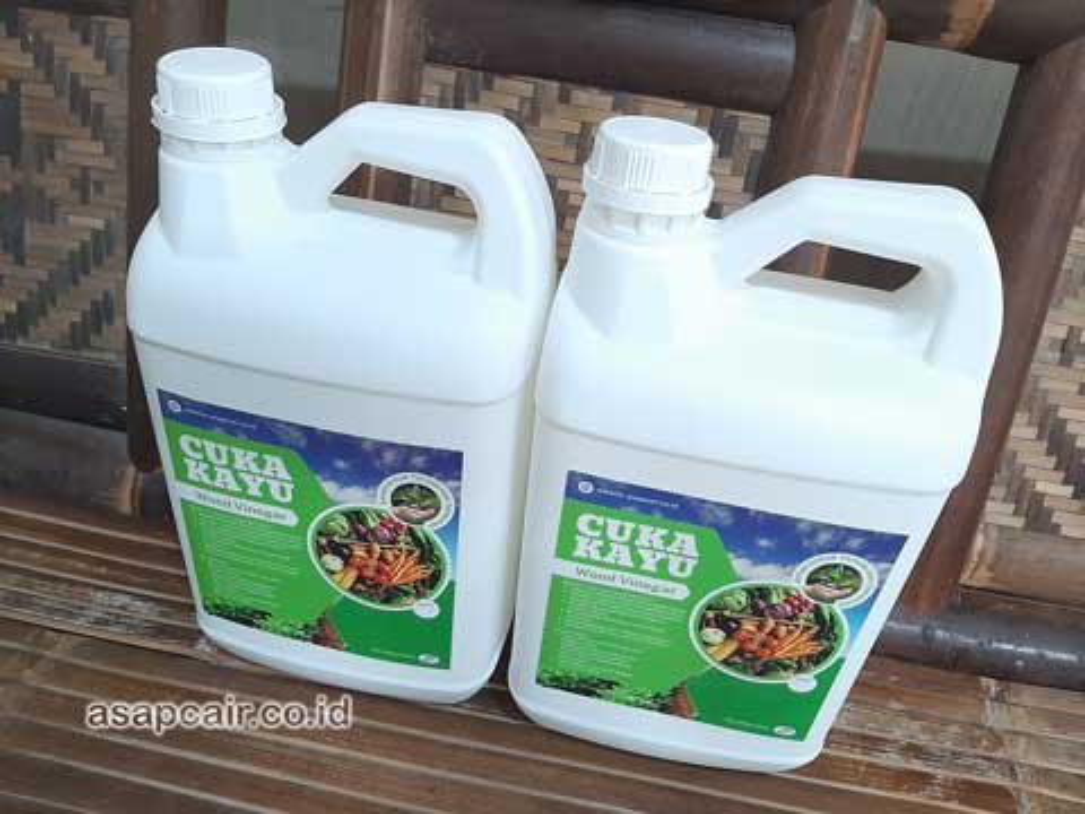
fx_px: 846
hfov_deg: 65.3
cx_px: 542
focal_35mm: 27
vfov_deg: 51.4
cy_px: 407
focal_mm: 3.93
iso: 640
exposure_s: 1/20
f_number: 1.7
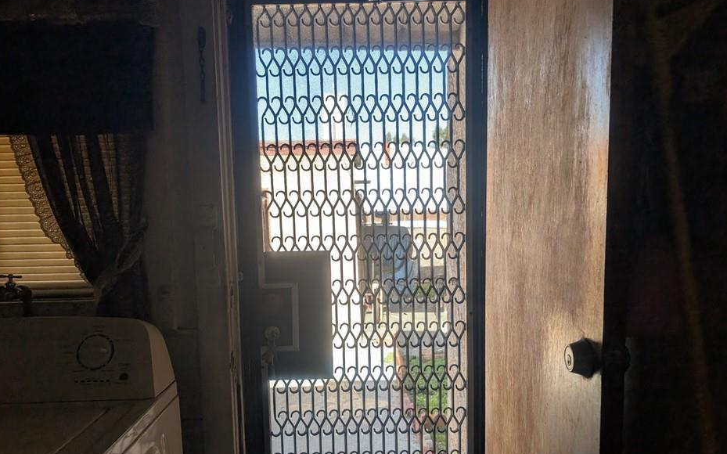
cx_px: 367
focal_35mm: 28
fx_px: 555
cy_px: 264
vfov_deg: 44.4
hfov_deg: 66.5
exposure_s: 1/148
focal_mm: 6.9
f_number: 1.68
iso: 20
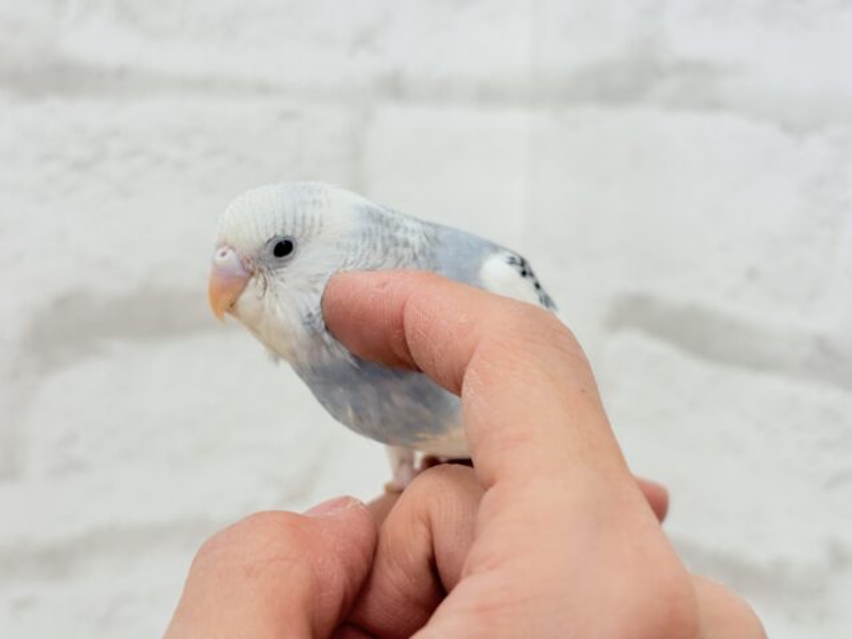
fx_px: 1280
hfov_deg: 36.8
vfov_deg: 28.0
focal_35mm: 52
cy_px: 320
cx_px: 426
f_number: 1.6
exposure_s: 1/100
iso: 64
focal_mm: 5.96
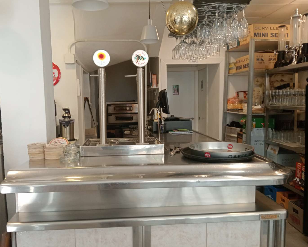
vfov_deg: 48.5
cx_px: 140
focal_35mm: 30
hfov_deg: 58.7
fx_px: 274
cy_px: 123
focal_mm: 3.98
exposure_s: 1/50
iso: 108
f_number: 1.8
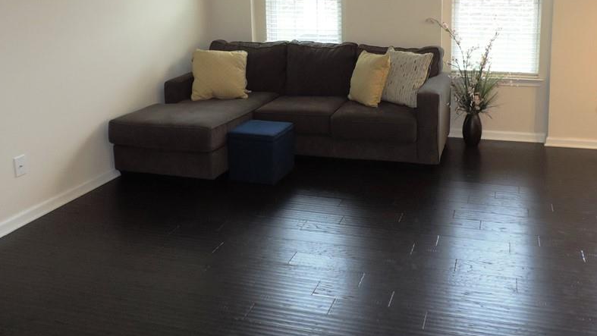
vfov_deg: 33.6
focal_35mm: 34
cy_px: 64
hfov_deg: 57.6
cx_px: 358
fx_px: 538
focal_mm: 4.3
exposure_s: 1/40
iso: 360
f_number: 3
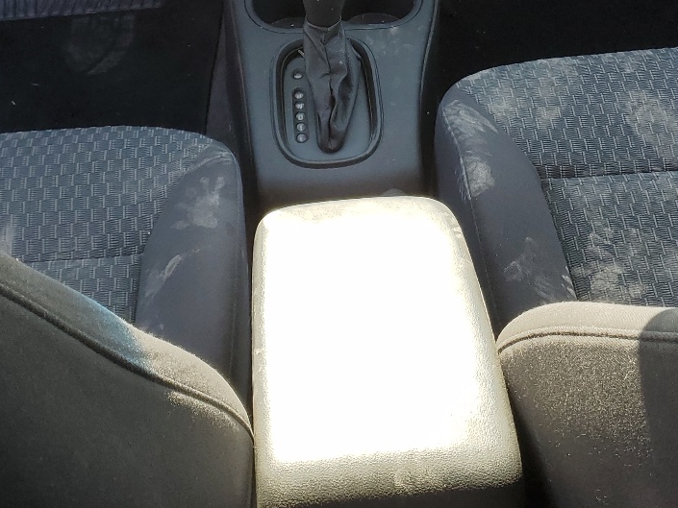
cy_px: -60
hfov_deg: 32.7
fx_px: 1156
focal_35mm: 59
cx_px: 378
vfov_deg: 23.2
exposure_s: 1/345
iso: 50
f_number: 1.5
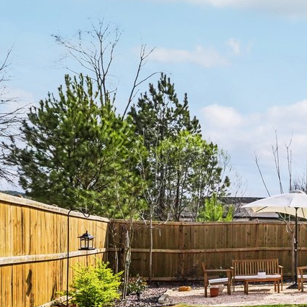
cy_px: 228
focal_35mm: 57
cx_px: 428
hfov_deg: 24.9
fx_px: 572
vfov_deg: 29.6
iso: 400
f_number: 8
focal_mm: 14
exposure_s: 1/1600
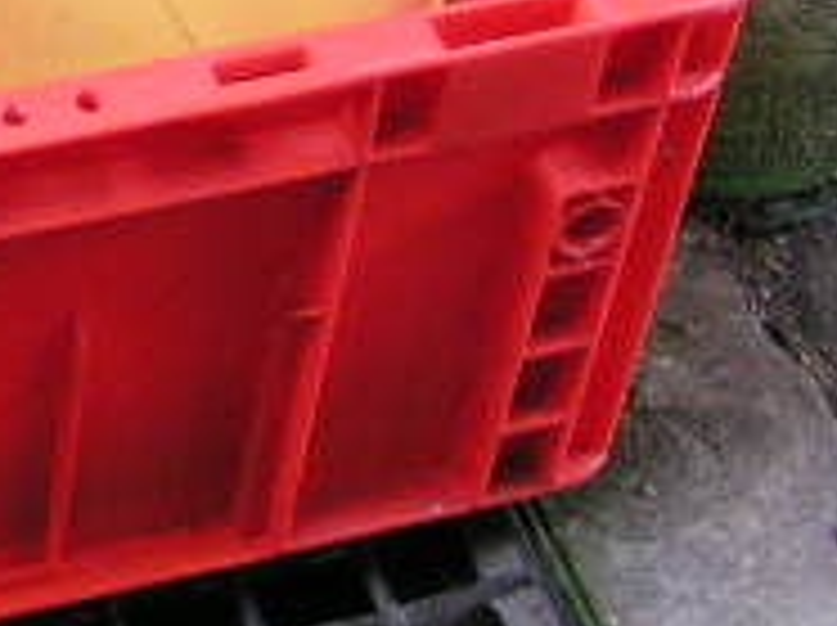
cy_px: -122
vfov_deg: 11.1
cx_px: -279
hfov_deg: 14.4
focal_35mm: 131
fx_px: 3163
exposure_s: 1/13
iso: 200
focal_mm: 5.8
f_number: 2.8
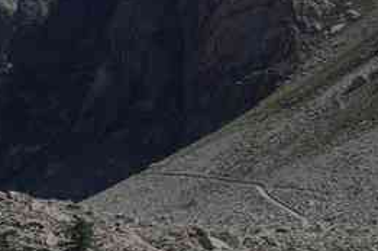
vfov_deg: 6.7
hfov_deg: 9.6
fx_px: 2116
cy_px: -12
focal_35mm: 202
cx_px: -327
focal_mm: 35
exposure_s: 1/250
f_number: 9.5
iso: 100
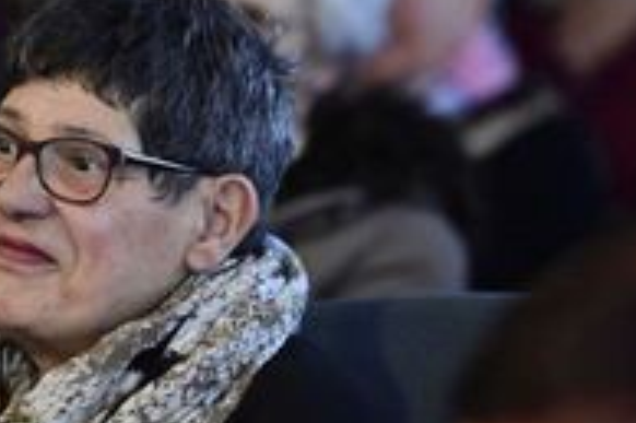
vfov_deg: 3.9
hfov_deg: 5.9
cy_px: 266
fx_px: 6143
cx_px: 62
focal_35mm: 348
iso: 5000
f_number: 3.2
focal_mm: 150
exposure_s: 1/160
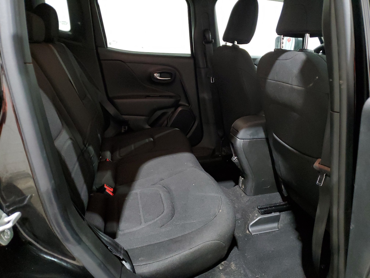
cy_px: 139
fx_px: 278
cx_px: 185
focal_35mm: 26
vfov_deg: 53.1
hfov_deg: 67.3
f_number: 1.5
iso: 362
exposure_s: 1/15
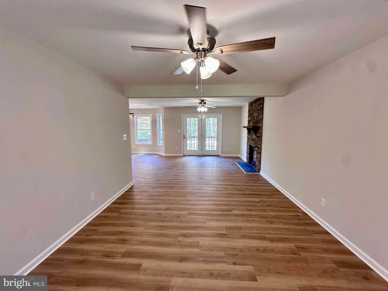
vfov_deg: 85.7
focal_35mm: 14
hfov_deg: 102.1
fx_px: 157
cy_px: 146
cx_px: 194
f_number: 2.2
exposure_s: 1/120
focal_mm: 2.22
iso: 250
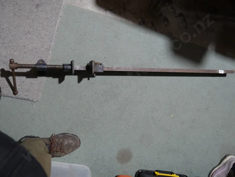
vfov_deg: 44.2
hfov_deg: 56.8
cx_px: 118
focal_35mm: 32
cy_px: 88
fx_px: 217
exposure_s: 1/60
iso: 500
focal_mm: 16
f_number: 3.6
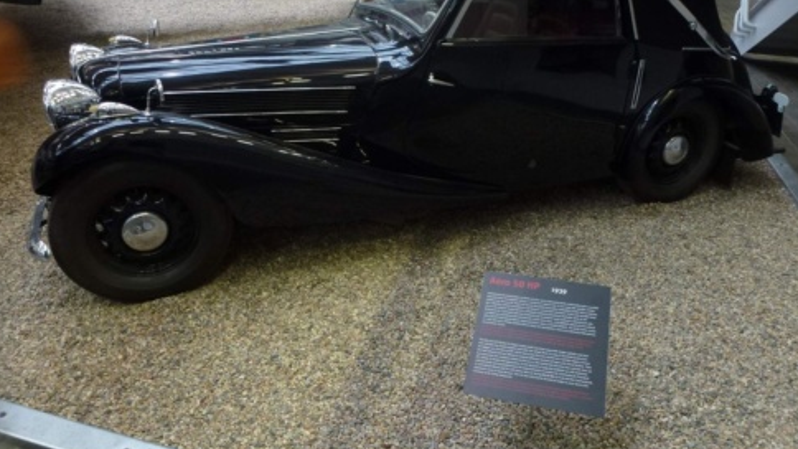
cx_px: 404
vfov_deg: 42.6
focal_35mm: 27
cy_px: 176
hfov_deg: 69.9
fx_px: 571
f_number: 3.3
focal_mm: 4.3
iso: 200
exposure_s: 1/13
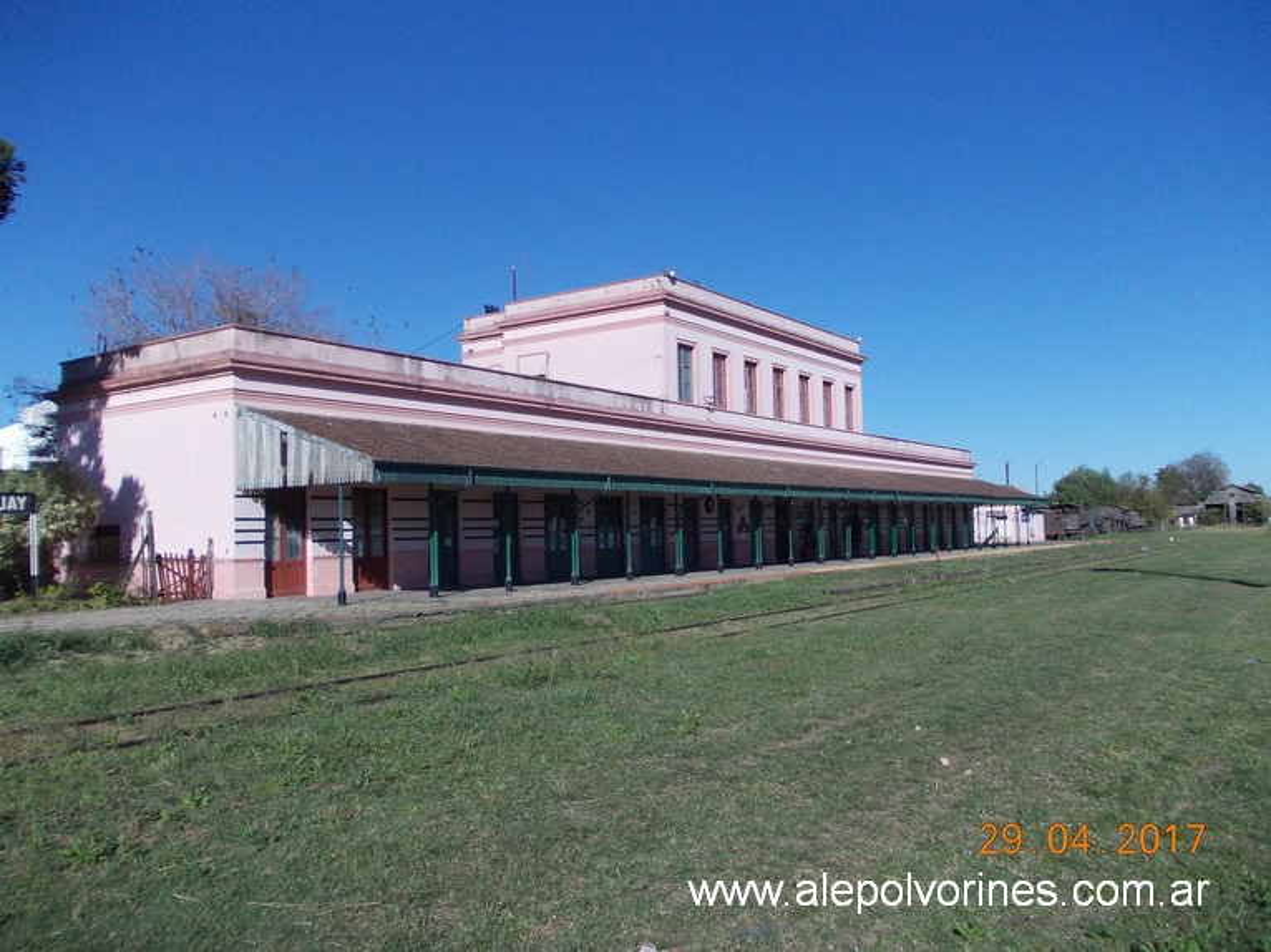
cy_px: 476
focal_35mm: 28
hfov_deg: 63.5
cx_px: 636
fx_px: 1028
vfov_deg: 49.7
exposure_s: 1/500
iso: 80
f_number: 5.4
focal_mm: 4
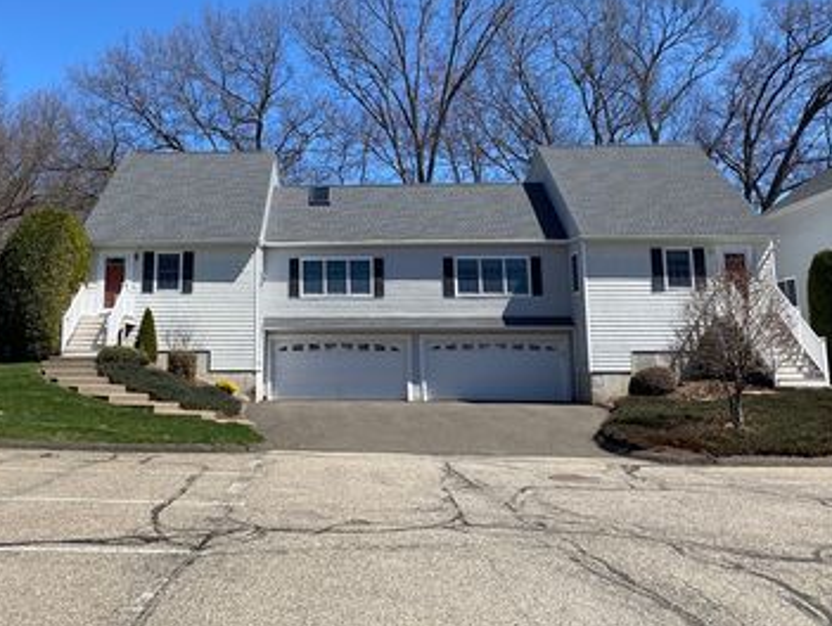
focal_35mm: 37
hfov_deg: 49.6
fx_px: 890
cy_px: 205
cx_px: 311
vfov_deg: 38.3
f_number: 1.8
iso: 32
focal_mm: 4.25
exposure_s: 1/2625
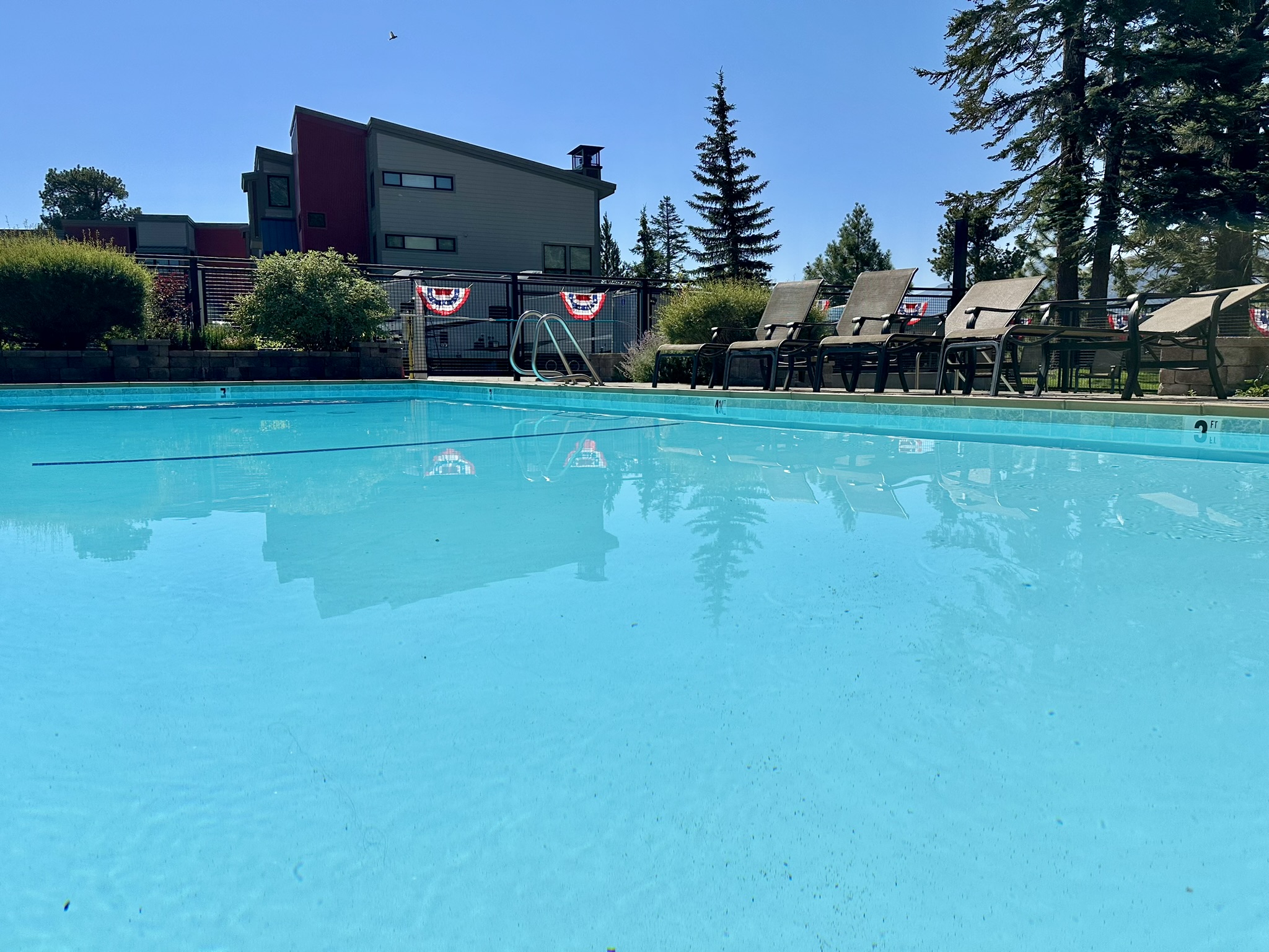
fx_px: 880
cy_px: 476
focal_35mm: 24
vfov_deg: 56.8
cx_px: 634
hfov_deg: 71.6
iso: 80
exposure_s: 1/13699
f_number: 1.78
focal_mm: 6.86
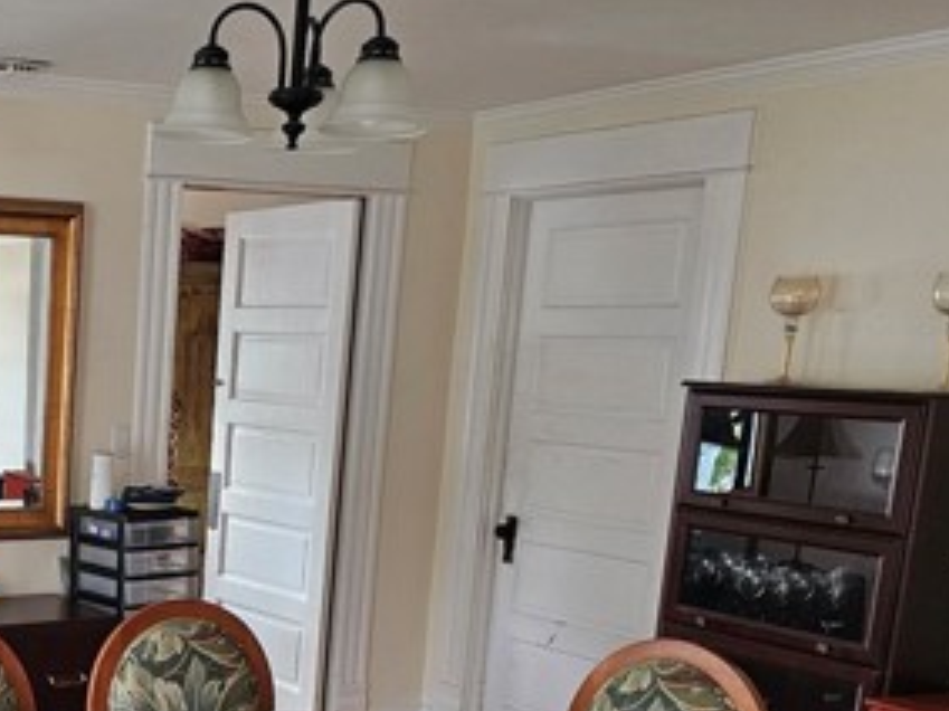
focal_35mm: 52
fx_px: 1425
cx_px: -50
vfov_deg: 27.3
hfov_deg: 33.0
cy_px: 604
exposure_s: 1/120
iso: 500
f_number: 1.7
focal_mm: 6.3
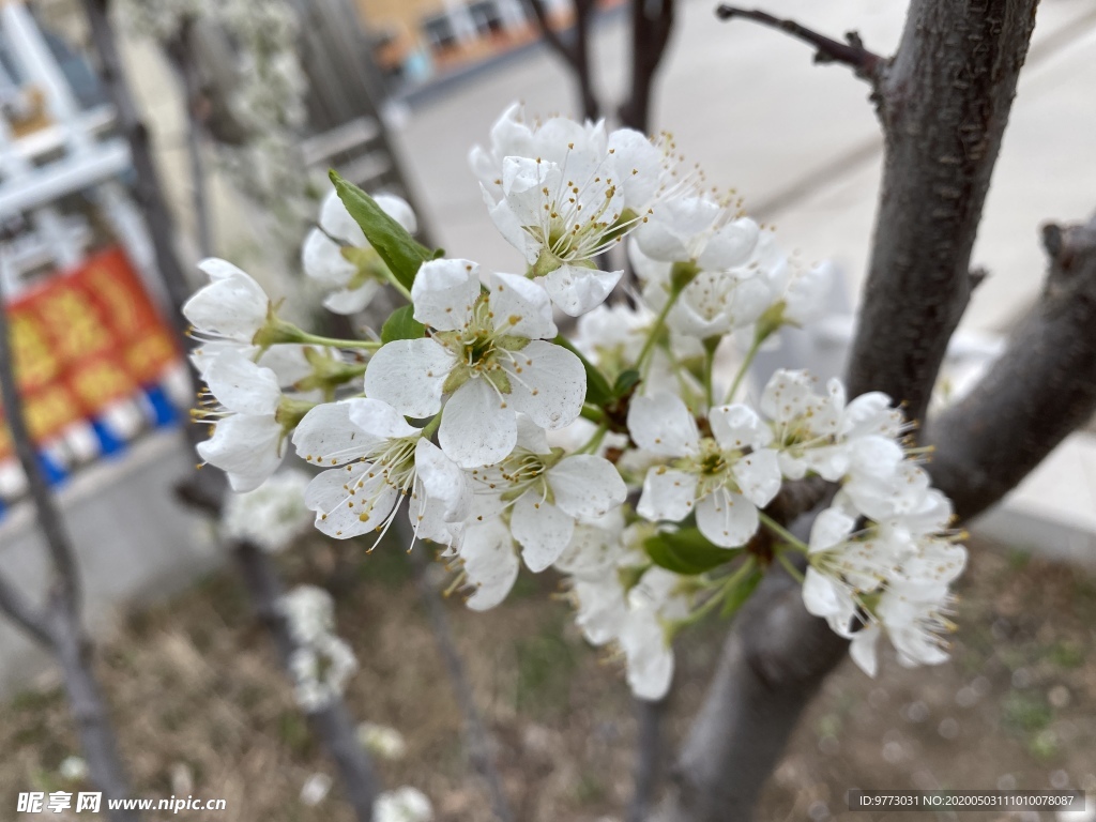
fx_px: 823
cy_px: 411
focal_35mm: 26
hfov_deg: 67.3
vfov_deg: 53.1
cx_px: 548
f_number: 1.8
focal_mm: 4.25
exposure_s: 1/585
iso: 32
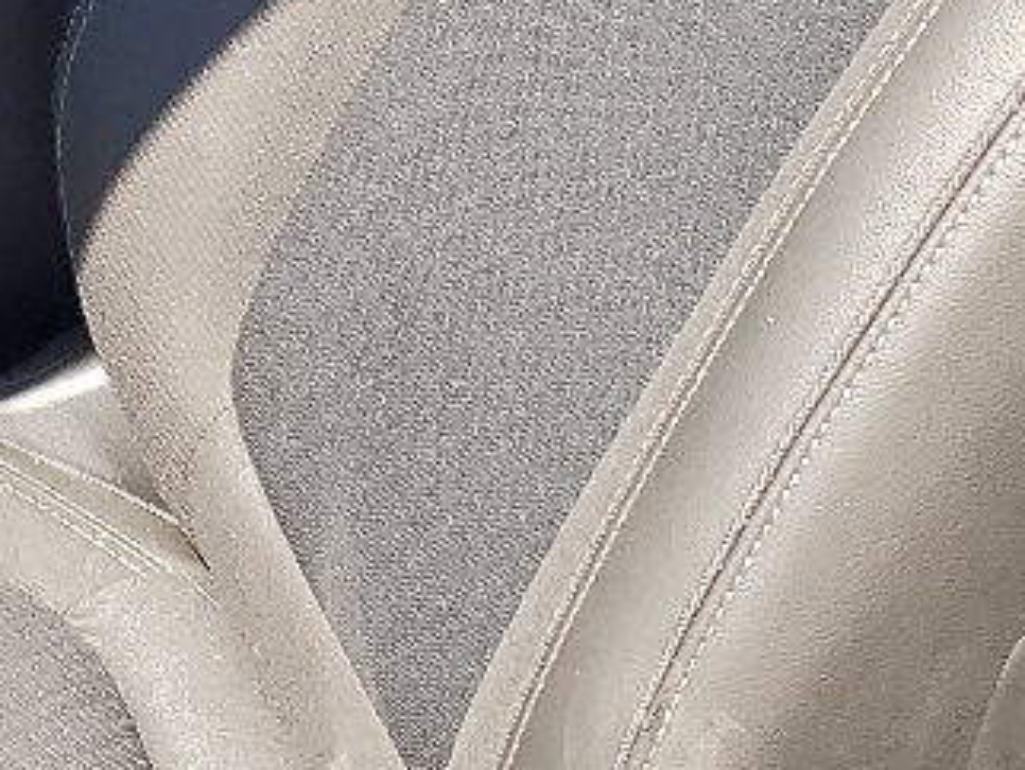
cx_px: -869
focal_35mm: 129
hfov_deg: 13.5
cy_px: -318
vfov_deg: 11.1
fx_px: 3823
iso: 50
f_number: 1.5
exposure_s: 1/588
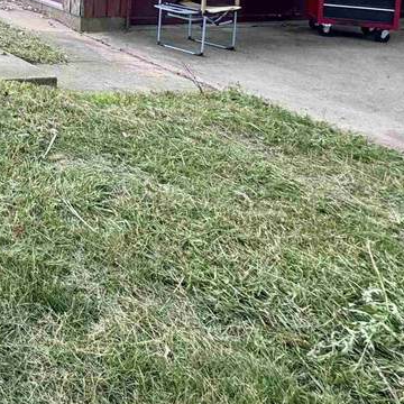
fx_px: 581
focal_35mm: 44
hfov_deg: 27.7
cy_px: -72
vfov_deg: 32.3
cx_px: -185
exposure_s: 1/263
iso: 40
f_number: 2.2
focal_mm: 2.22
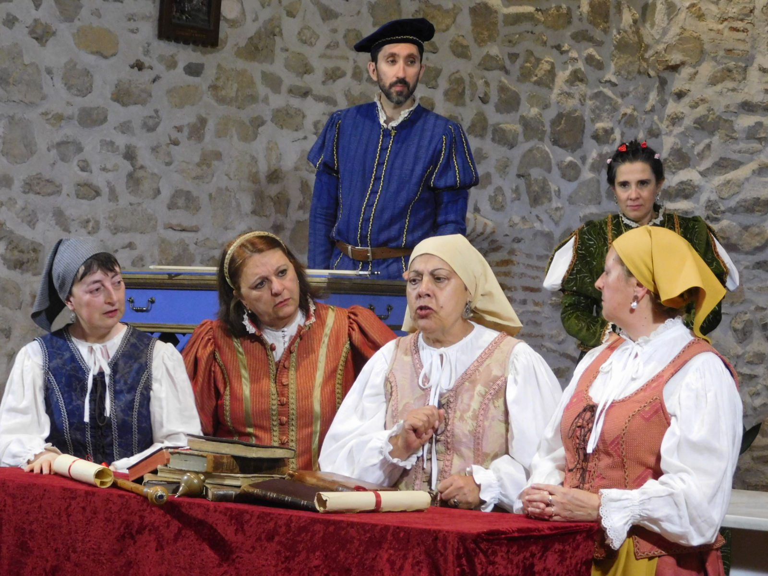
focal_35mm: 99
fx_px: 2196
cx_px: 384
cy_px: 288
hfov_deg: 19.8
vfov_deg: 14.9
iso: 640
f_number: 4.6
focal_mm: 17.6
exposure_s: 1/30
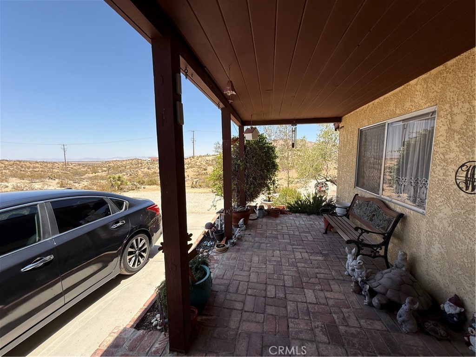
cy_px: 178
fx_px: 193
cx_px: 238
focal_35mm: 14
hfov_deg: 102.1
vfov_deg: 85.7
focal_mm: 2.22
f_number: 2.2
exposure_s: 1/442
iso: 20
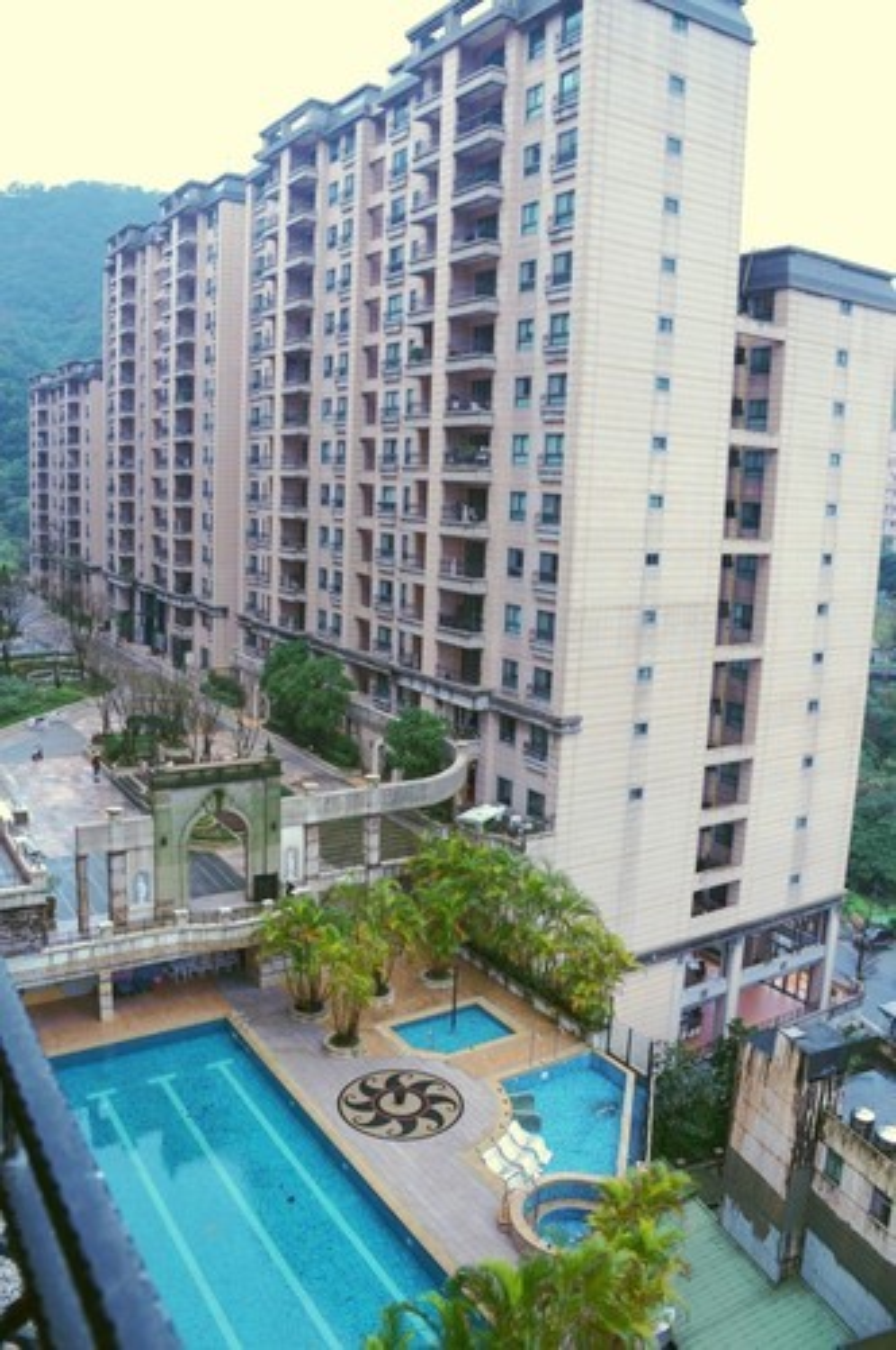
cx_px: 448
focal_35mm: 27
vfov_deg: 67.4
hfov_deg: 47.8
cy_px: 675
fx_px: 1011
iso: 400
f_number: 5.6
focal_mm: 18
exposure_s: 1/125
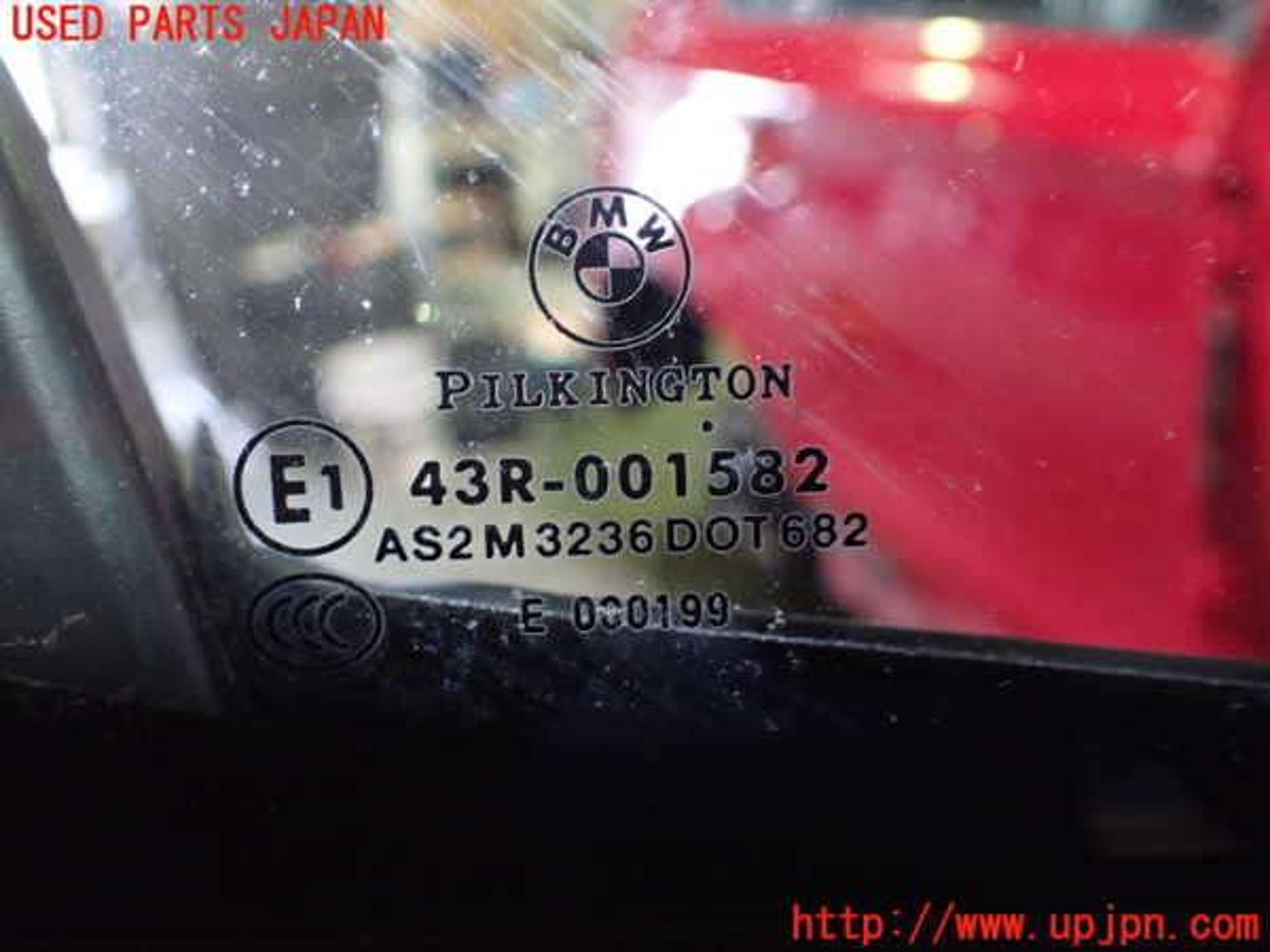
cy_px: 476
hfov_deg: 60.0
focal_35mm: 30
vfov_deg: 46.8
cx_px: 635
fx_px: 1101
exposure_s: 1/40
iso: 800
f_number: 2.3
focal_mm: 5.4
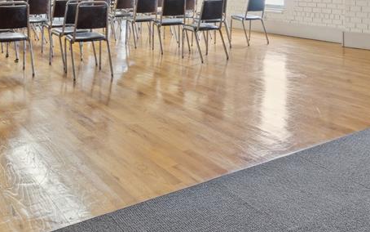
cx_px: 209
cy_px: -9
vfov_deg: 26.3
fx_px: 464
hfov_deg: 43.4
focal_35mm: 46
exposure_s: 1/3.33
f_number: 14
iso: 640
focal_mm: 20
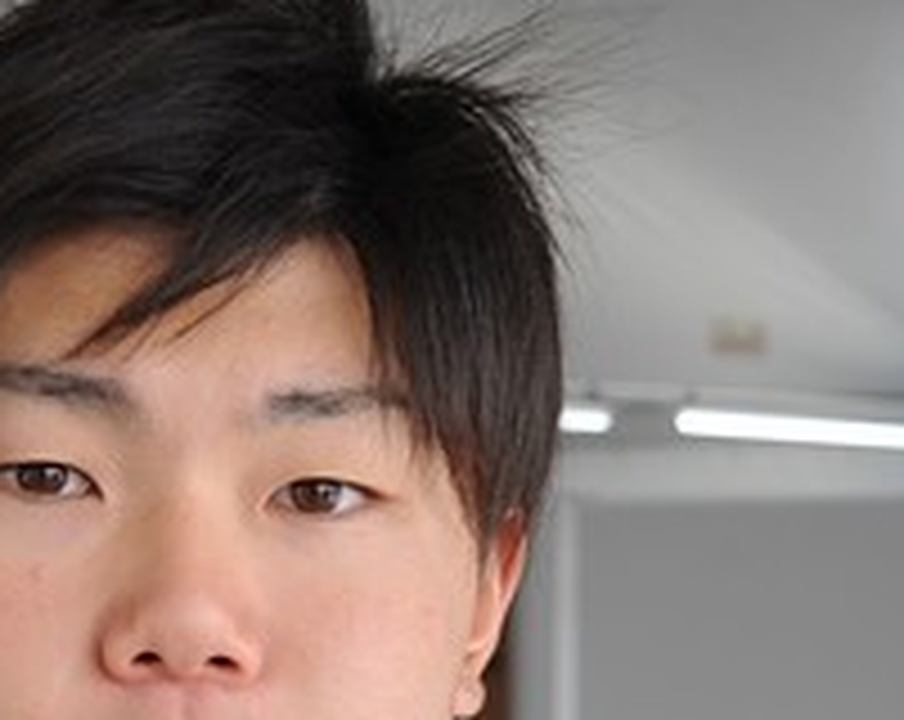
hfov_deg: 15.0
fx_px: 3418
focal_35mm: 128
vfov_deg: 11.5
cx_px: 162
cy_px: 1062
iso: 200
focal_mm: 38
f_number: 4.8
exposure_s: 1/90
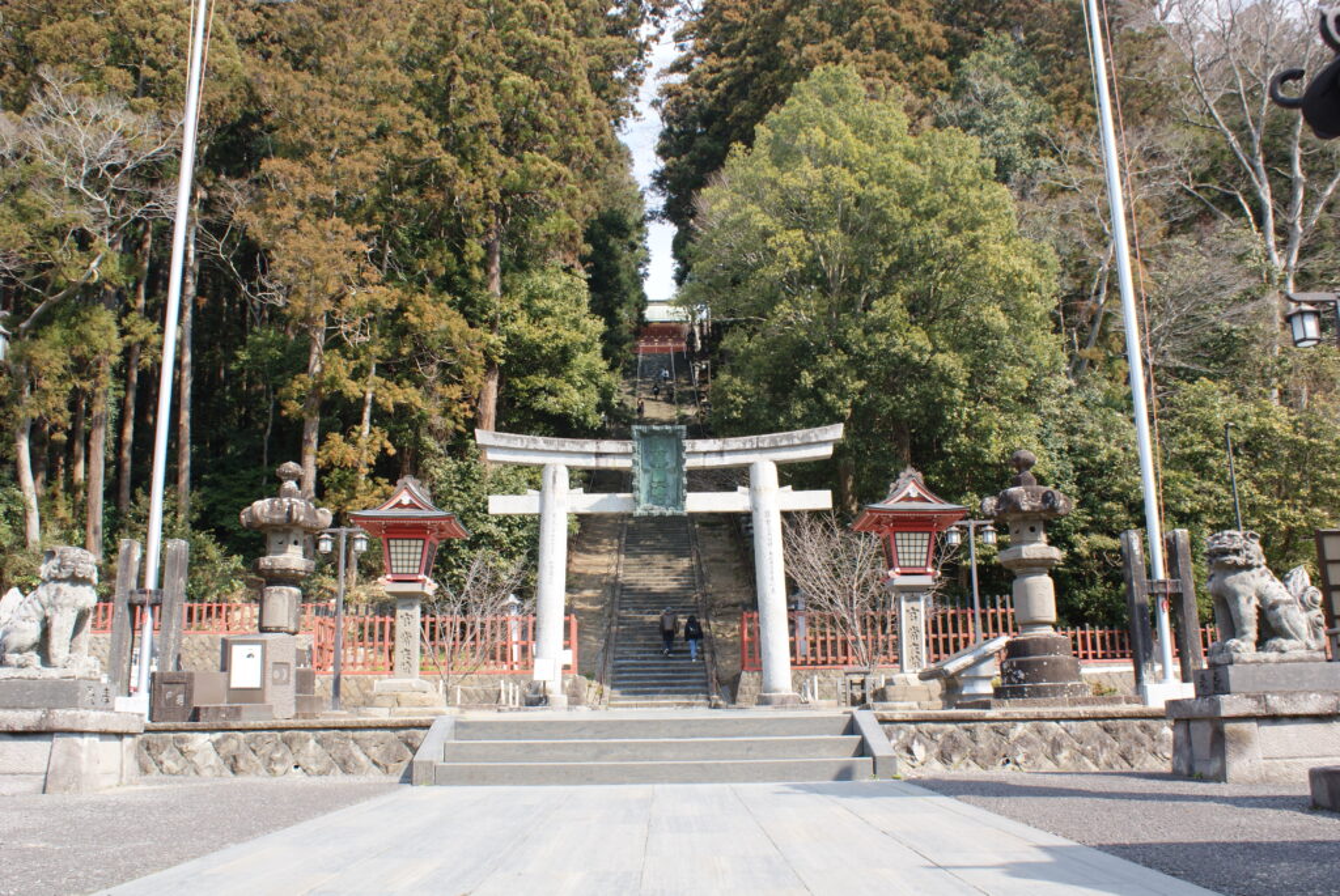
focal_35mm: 30
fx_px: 1118
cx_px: 670
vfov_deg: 43.7
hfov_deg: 61.9
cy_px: 448
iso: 100
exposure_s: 1/80
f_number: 9
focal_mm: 20
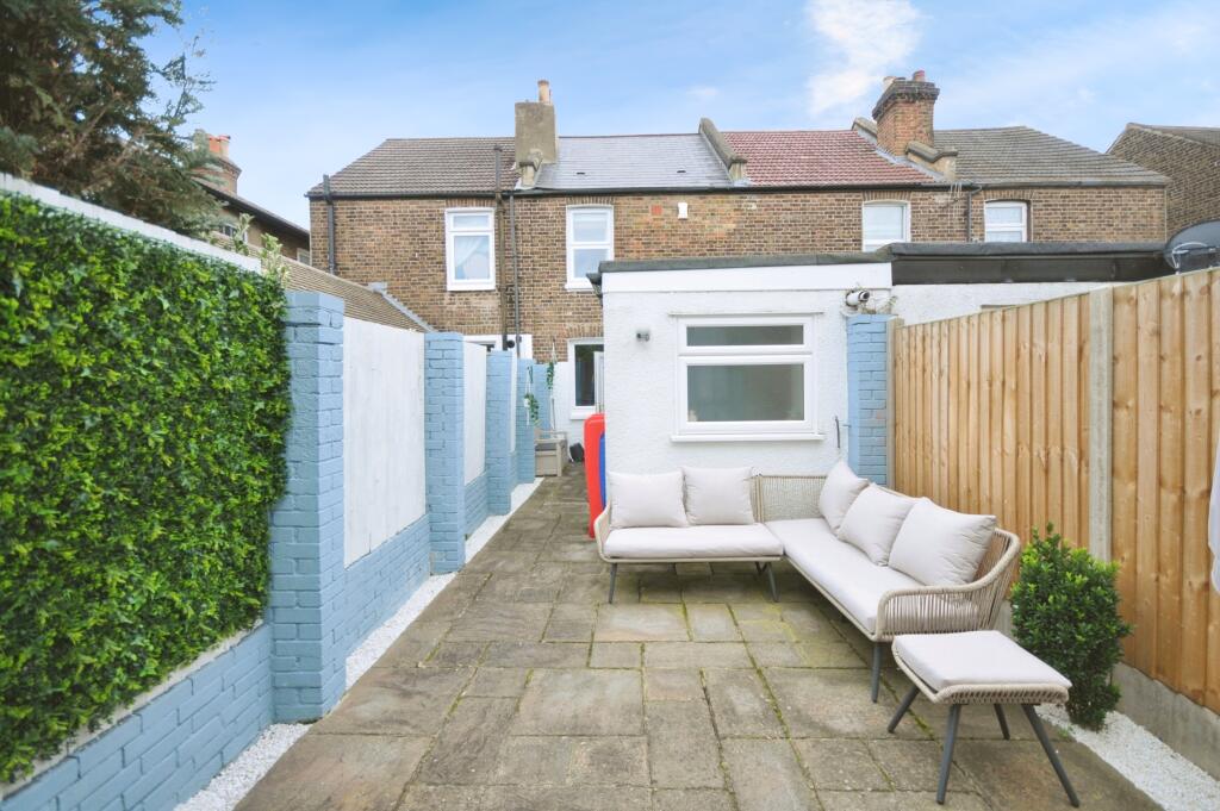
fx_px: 508
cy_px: 406
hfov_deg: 100.4
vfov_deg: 77.2
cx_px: 610
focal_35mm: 15
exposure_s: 1/200
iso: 200
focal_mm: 10
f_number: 8
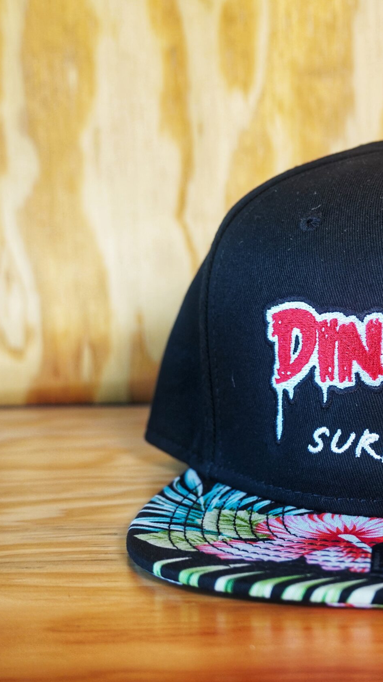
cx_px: 411
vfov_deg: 33.8
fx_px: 1119
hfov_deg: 18.7
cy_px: 338
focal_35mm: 62
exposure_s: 1/60
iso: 400
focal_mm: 26
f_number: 4
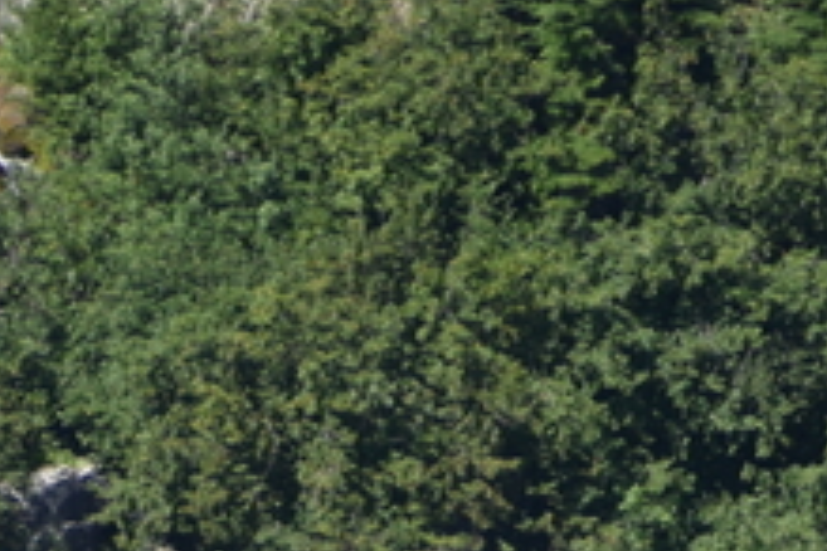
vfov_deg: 0.8
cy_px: 1294
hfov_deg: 1.2
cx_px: 0
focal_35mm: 1751
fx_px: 40221
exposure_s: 1/640
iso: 180
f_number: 5.6
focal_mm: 300
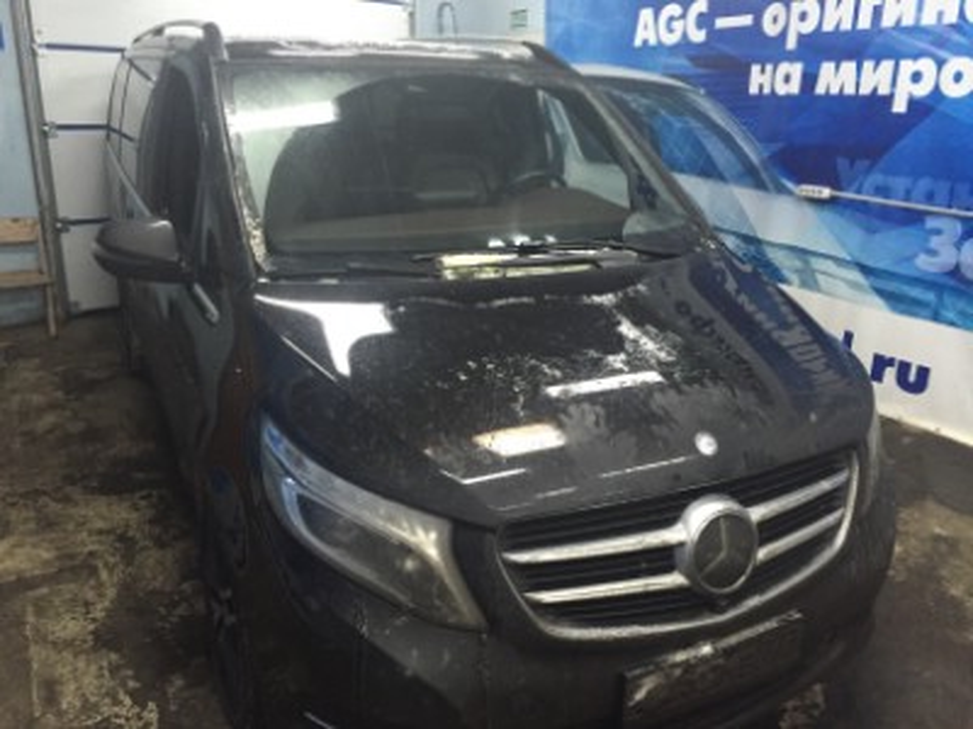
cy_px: 364
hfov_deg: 61.7
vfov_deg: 48.2
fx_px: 815
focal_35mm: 29
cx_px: 486
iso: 250
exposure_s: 1/25
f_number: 2.2
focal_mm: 4.15
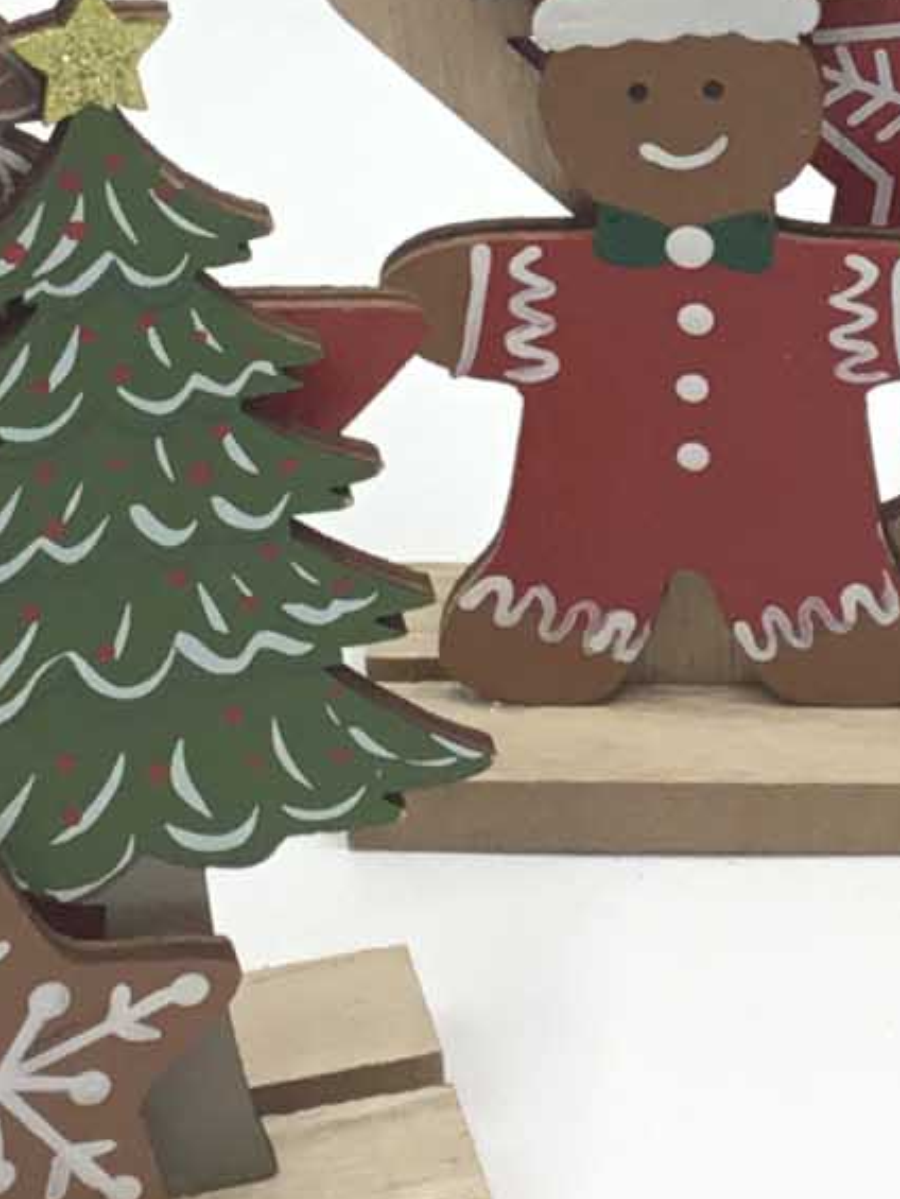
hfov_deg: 8.2
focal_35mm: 179
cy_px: -286
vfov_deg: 10.8
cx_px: 1017
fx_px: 6203
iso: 25
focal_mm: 3.3
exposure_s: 1/100
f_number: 2.4
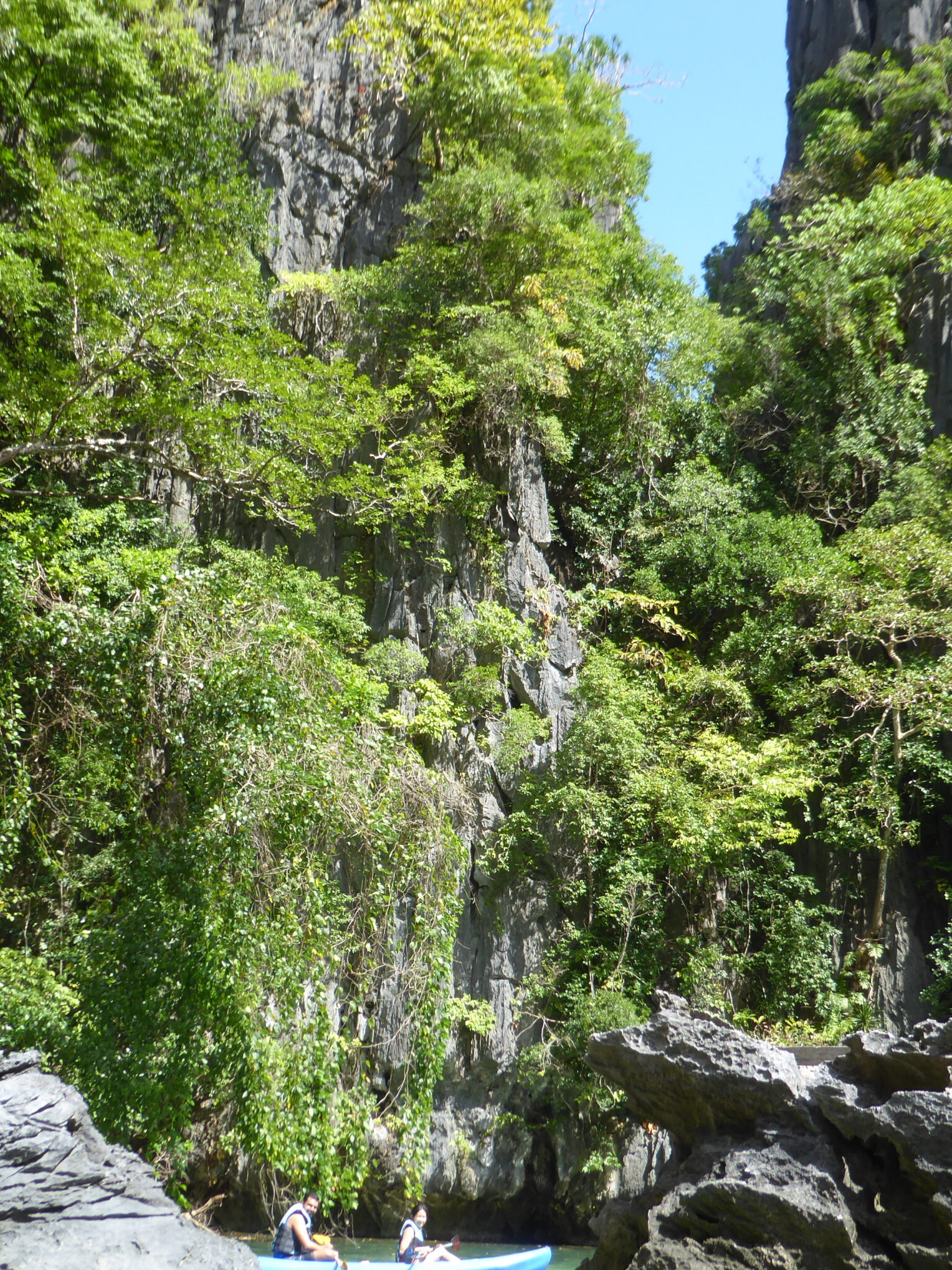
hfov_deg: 29.6
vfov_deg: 38.8
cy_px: 753
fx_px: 1797
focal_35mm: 49
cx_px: 407
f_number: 3.7
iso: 80
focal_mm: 6.7
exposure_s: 1/200
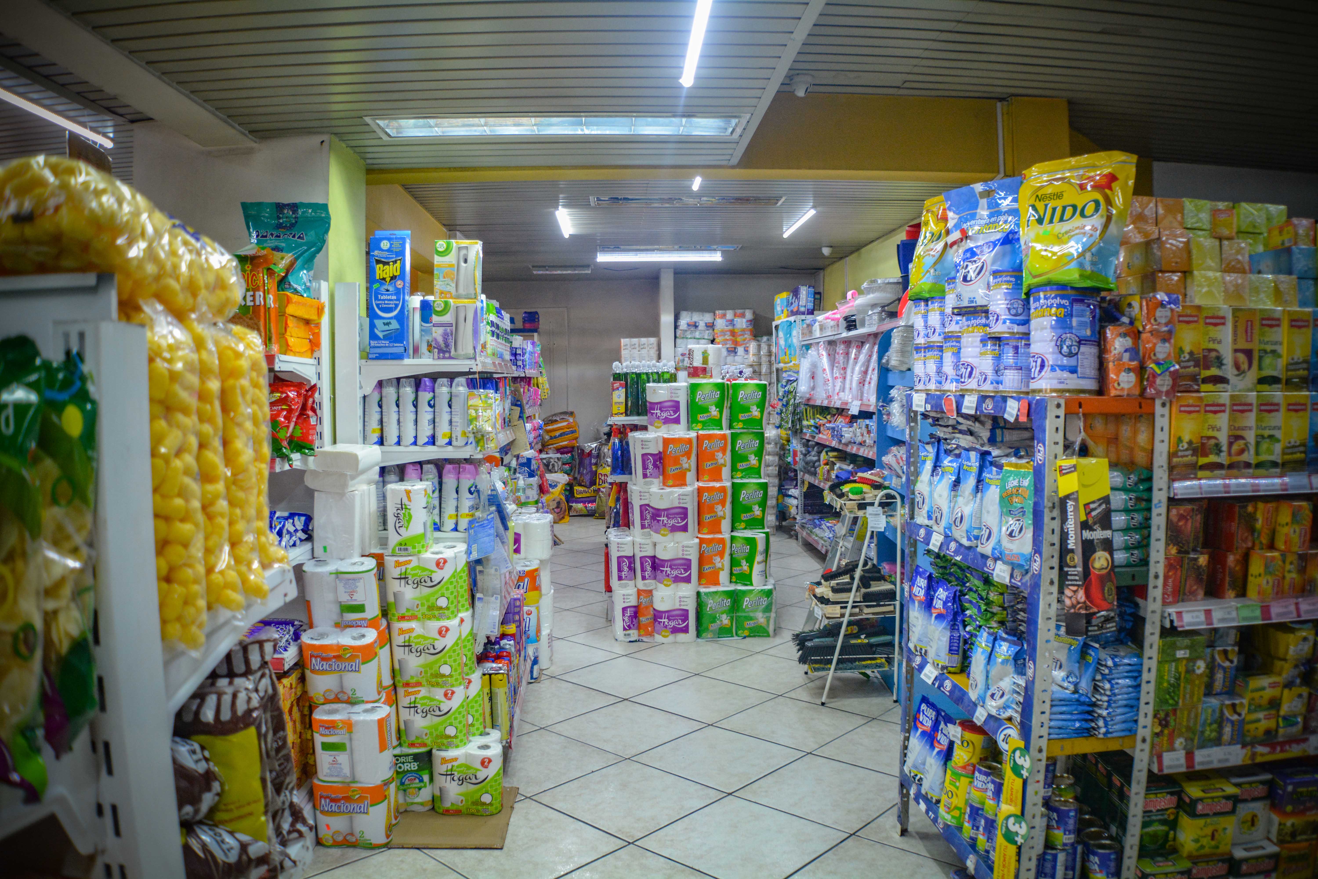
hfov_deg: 55.1
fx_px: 1263
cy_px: 440
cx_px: 659
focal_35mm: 34
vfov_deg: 38.4
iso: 800
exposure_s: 1/40
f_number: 3.8
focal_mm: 23
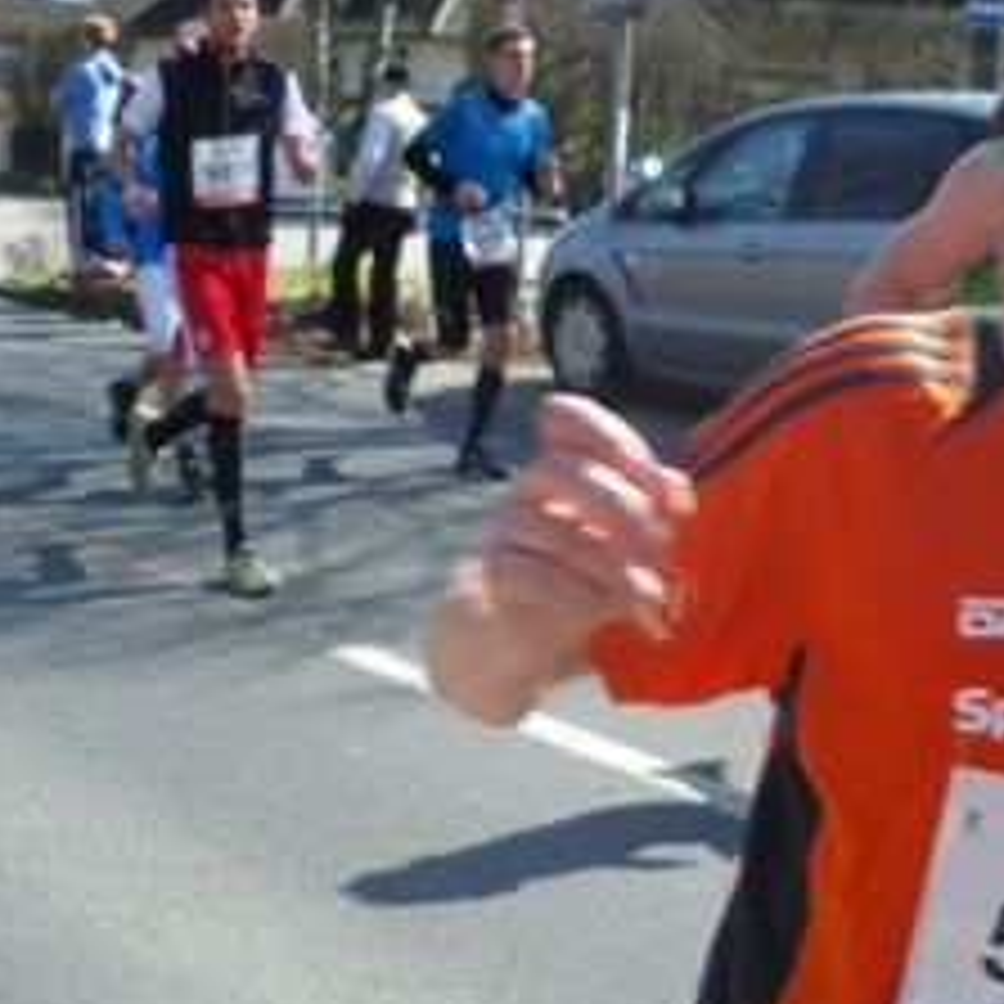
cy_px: 567
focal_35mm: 70
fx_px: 2297
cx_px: 648
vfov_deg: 24.6
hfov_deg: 24.6
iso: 64
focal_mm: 6.3
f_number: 3.5
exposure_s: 1/250
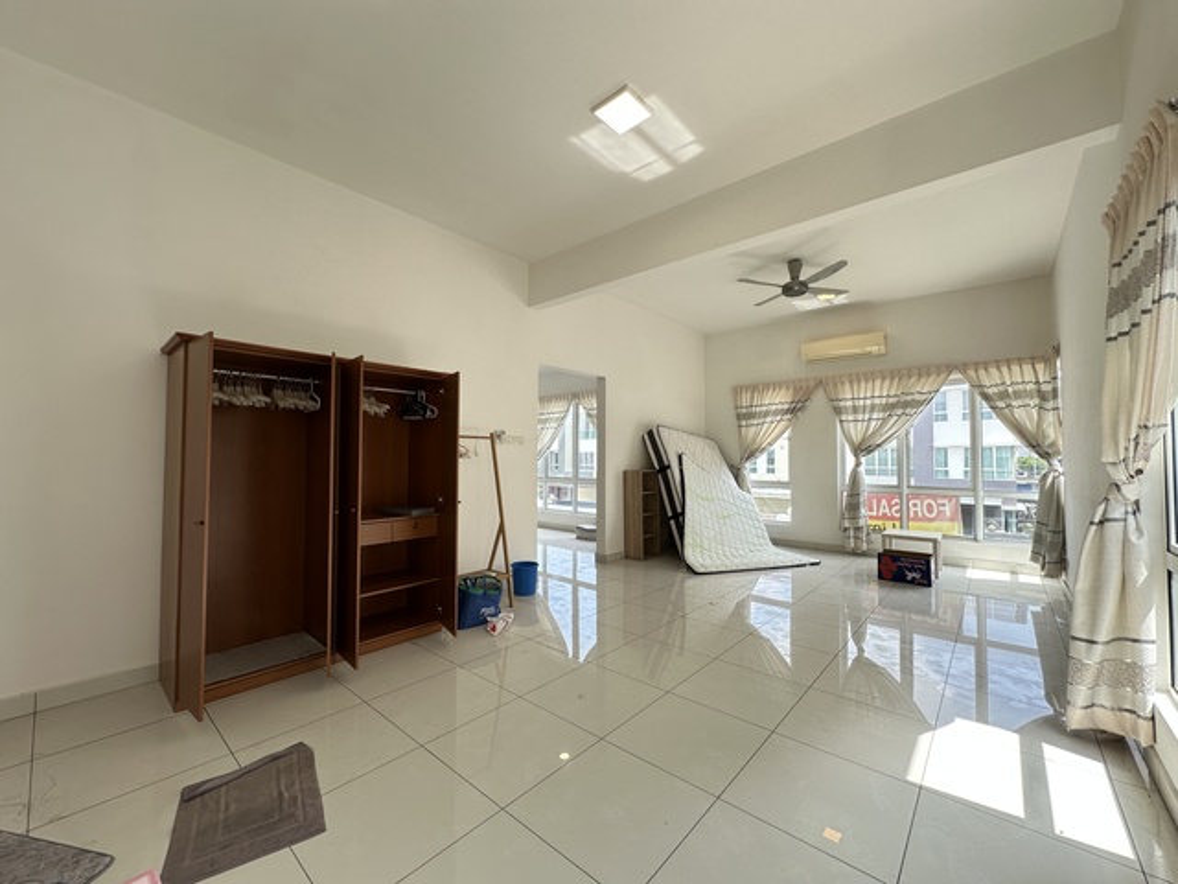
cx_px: 589
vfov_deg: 85.7
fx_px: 476
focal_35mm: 14
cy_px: 442
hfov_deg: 102.1
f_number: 2.2
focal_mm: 2.22
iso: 40
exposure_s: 1/132
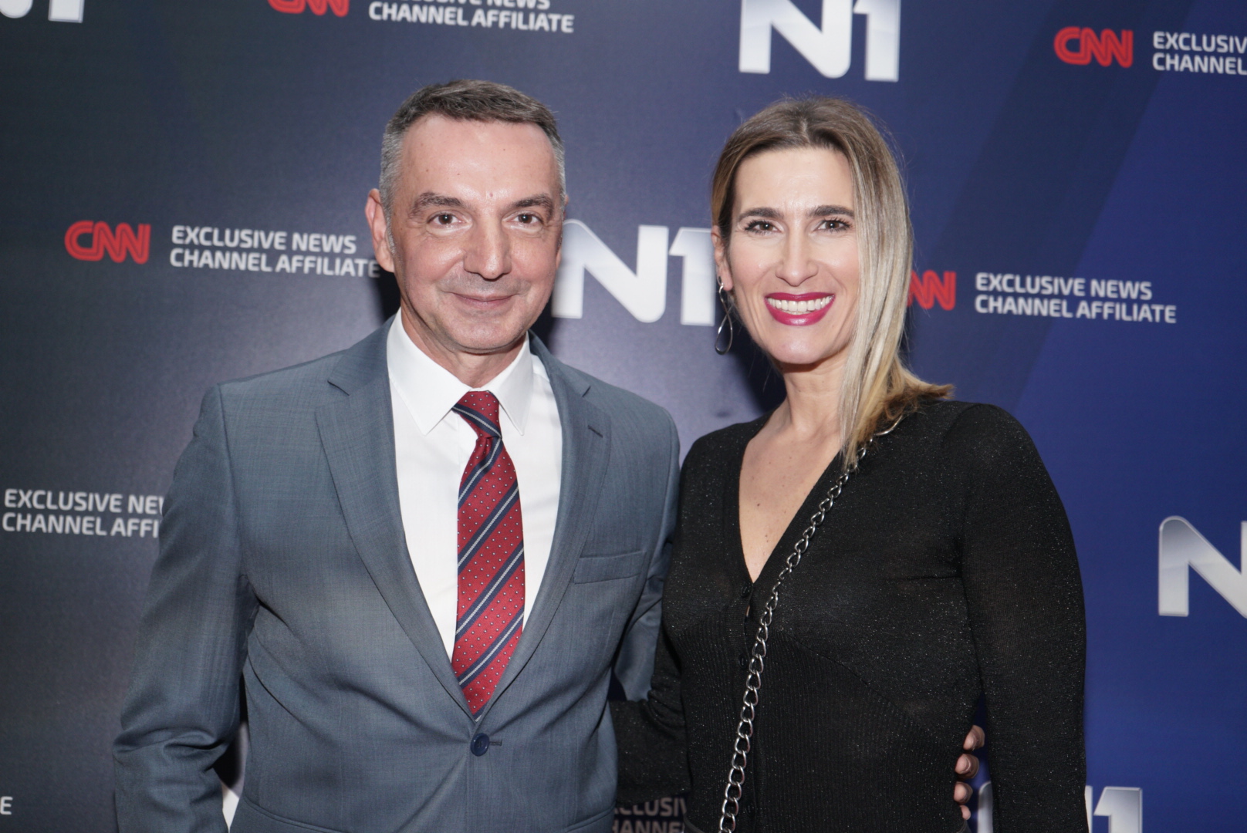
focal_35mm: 52
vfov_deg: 26.0
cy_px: 416
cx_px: 624
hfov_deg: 38.2
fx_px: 1802
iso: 1000
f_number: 5
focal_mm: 52
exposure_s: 1/160
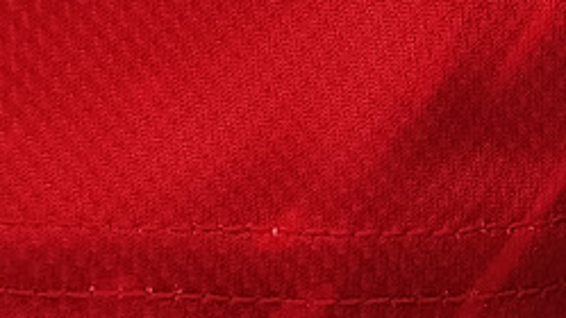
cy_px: -259
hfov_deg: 9.9
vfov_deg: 5.9
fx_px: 3046
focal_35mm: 203
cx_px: 1098
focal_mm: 5.58
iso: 125
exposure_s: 1/60
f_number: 1.8
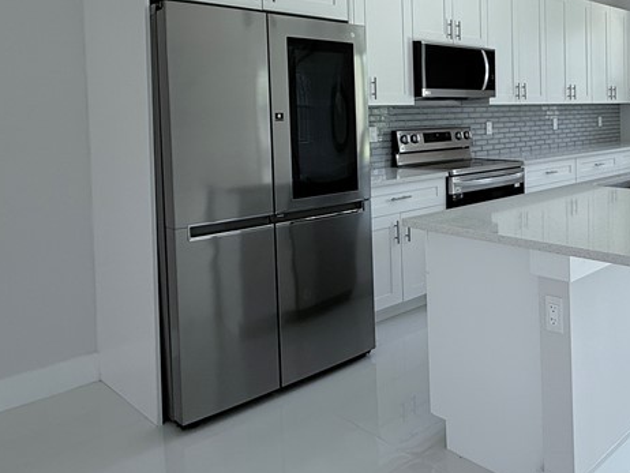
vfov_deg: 44.3
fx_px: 564
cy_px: 131
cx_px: 573
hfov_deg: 51.2
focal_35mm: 31
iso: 80
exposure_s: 1/120
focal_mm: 2.22
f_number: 2.2
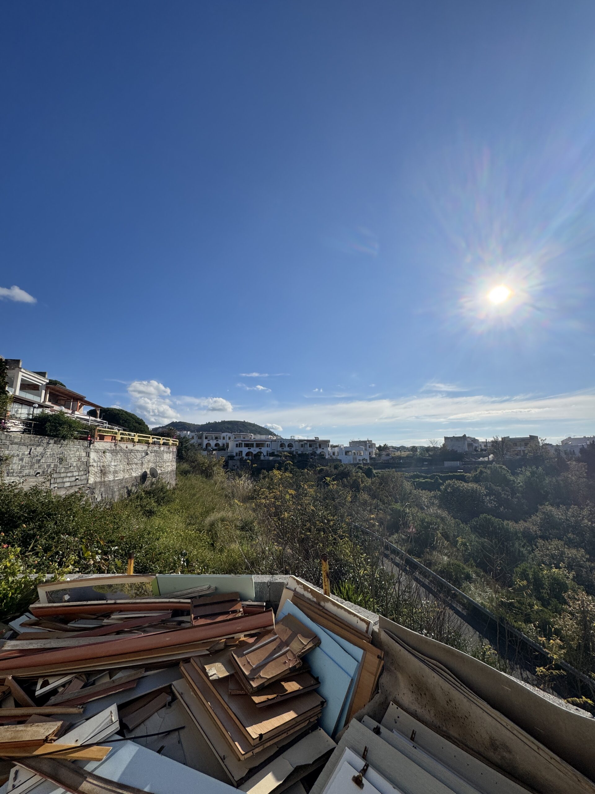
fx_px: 321
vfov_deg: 102.1
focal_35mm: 14
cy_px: 397
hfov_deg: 85.7
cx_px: 298
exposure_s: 1/4926
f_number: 2.2
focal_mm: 2.22
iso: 40
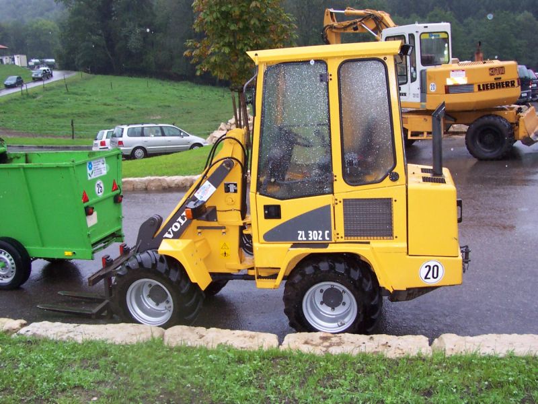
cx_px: 269
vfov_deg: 38.7
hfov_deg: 50.1
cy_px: 202
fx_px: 575
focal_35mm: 37
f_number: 2.8
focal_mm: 5.6
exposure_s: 1/60
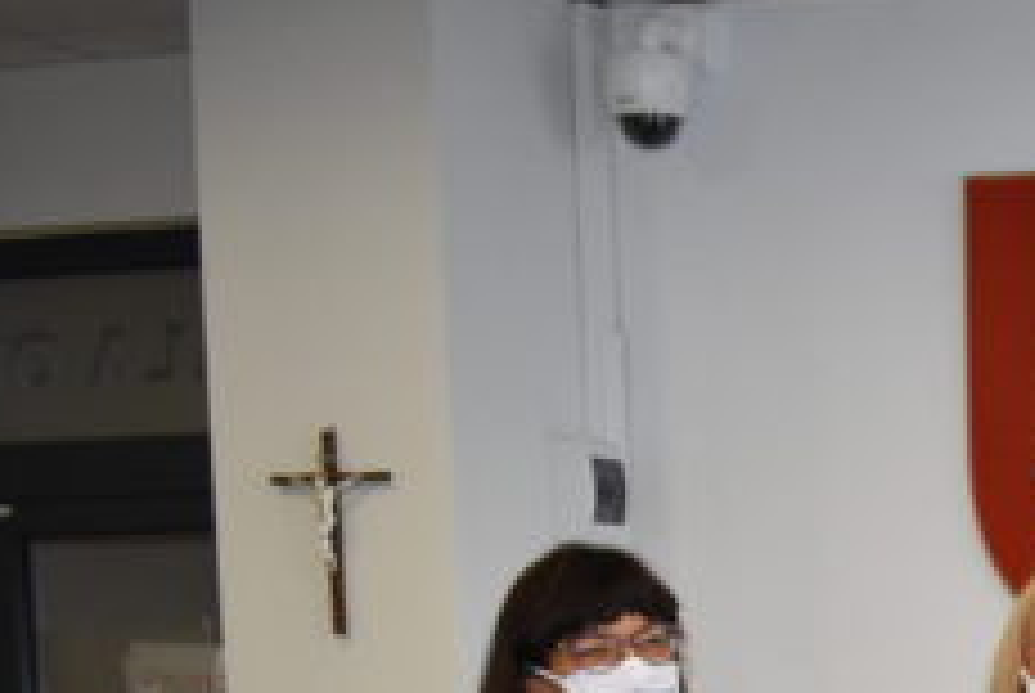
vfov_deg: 12.8
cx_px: 1678
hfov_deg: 17.6
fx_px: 2879
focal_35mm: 100
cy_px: 1145
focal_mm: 20
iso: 800
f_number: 4.5
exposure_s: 1/80
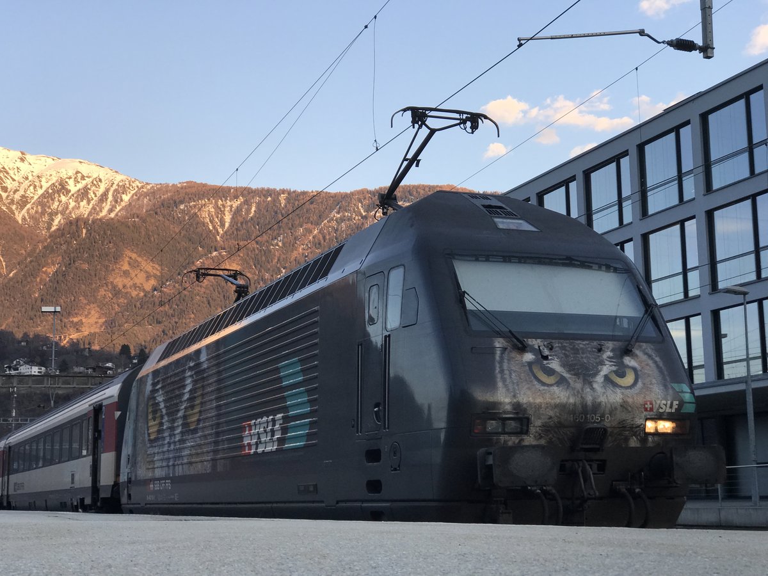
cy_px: 288
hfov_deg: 33.8
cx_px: 384
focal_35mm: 57
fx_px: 1265
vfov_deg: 25.7
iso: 20
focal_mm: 6.6
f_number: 2.8
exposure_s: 1/134
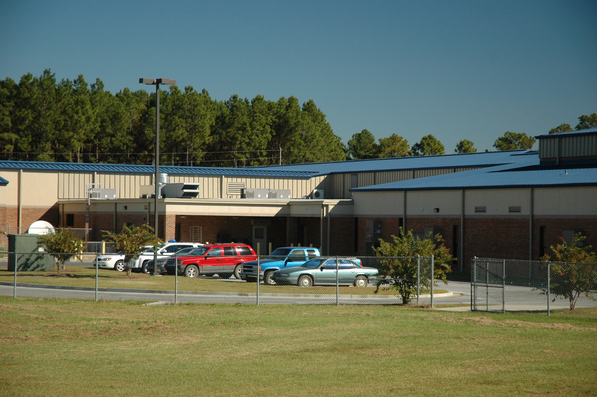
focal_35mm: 105
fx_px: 1740
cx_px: 298
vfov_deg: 13.0
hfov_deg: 19.5
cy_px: 198
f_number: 4.5
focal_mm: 70
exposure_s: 1/640
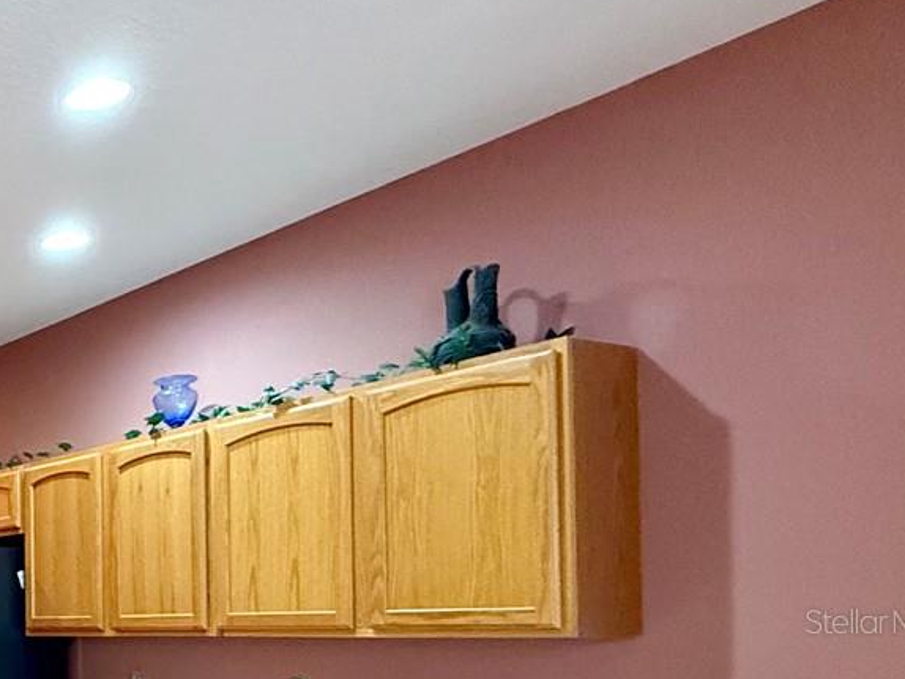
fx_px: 1020
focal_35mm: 39
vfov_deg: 34.6
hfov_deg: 33.2
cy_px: 621
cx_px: -307
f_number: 2.2
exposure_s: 1/60
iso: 500
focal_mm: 2.22
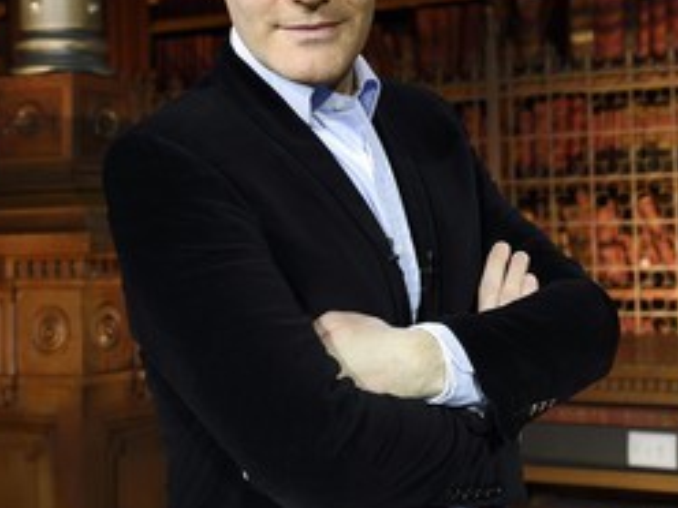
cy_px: 145
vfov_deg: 23.5
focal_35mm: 62
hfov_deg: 31.0
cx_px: 230
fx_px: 1214
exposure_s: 1/60
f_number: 5.6
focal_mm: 38
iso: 1600
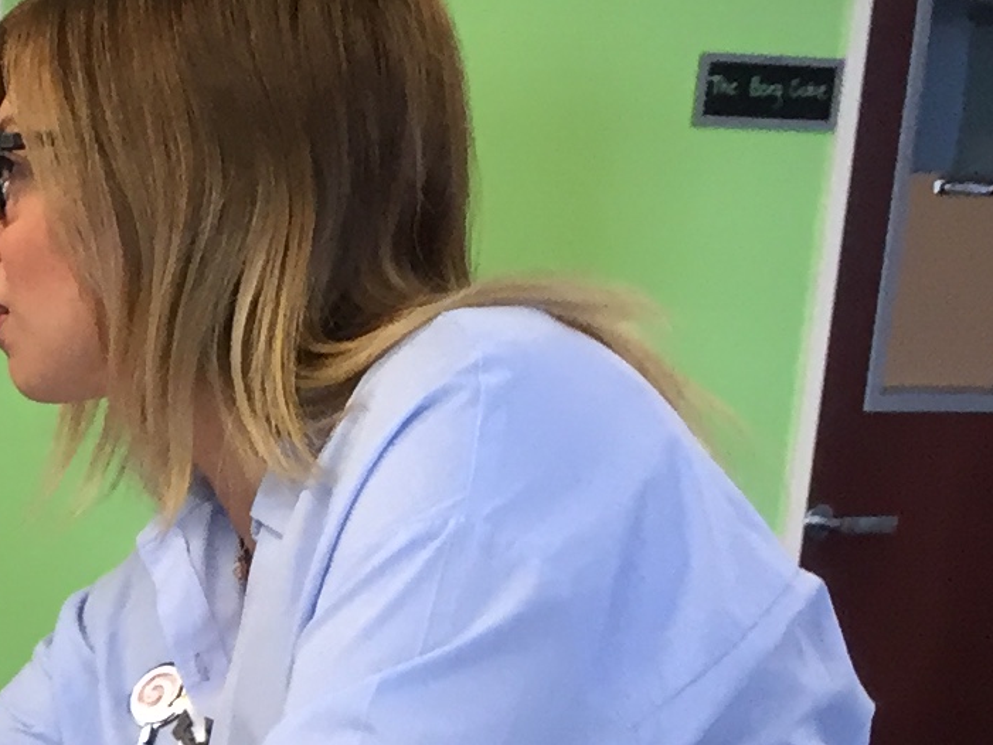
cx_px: -854
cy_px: 1142
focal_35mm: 135
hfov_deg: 13.1
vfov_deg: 10.6
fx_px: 3873
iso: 80
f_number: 2.2
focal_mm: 4.15
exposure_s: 1/30
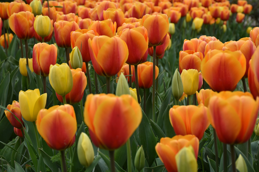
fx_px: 604
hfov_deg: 24.2
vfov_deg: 16.3
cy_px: 86
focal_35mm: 84
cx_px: 130
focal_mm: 56
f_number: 7.1
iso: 200
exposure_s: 1/500
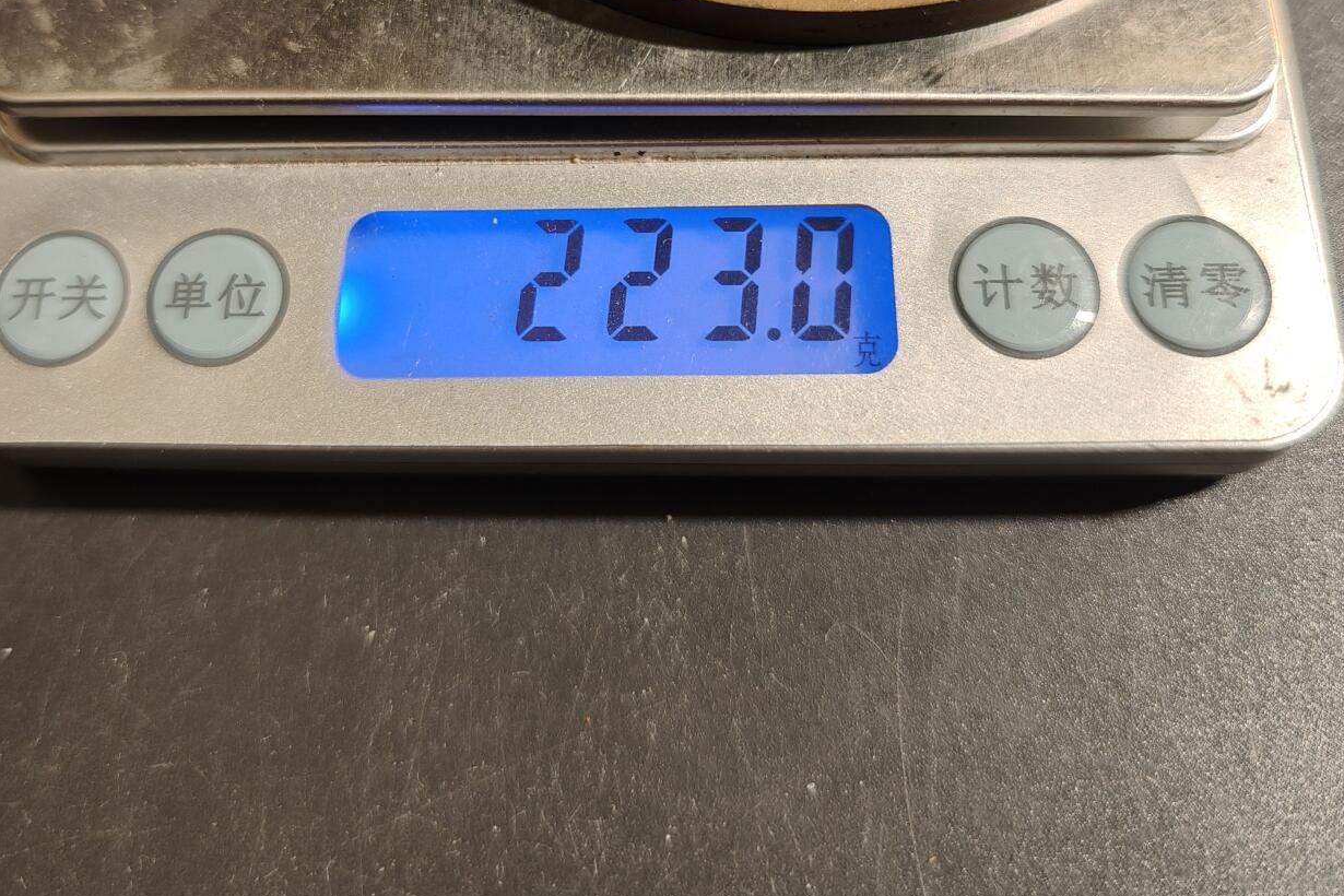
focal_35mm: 35
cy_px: 208
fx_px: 1307
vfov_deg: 36.8
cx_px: 632
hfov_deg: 54.4
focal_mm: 6.06
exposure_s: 1/100
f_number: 1.6
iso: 160
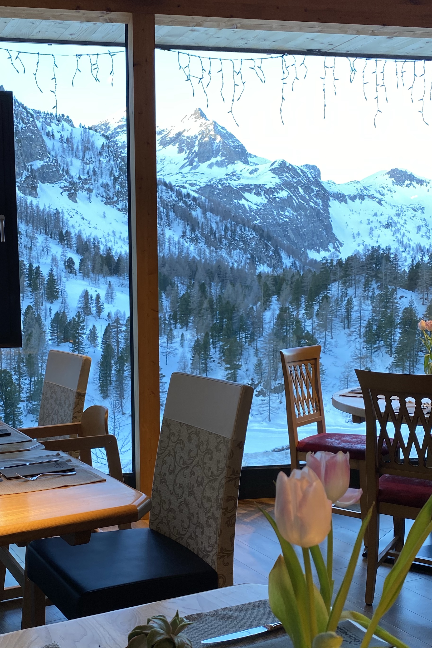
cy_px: 370
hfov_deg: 33.1
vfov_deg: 48.3
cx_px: 142
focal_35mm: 40
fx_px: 720
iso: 40
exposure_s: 1/100
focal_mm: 4.25
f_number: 1.8
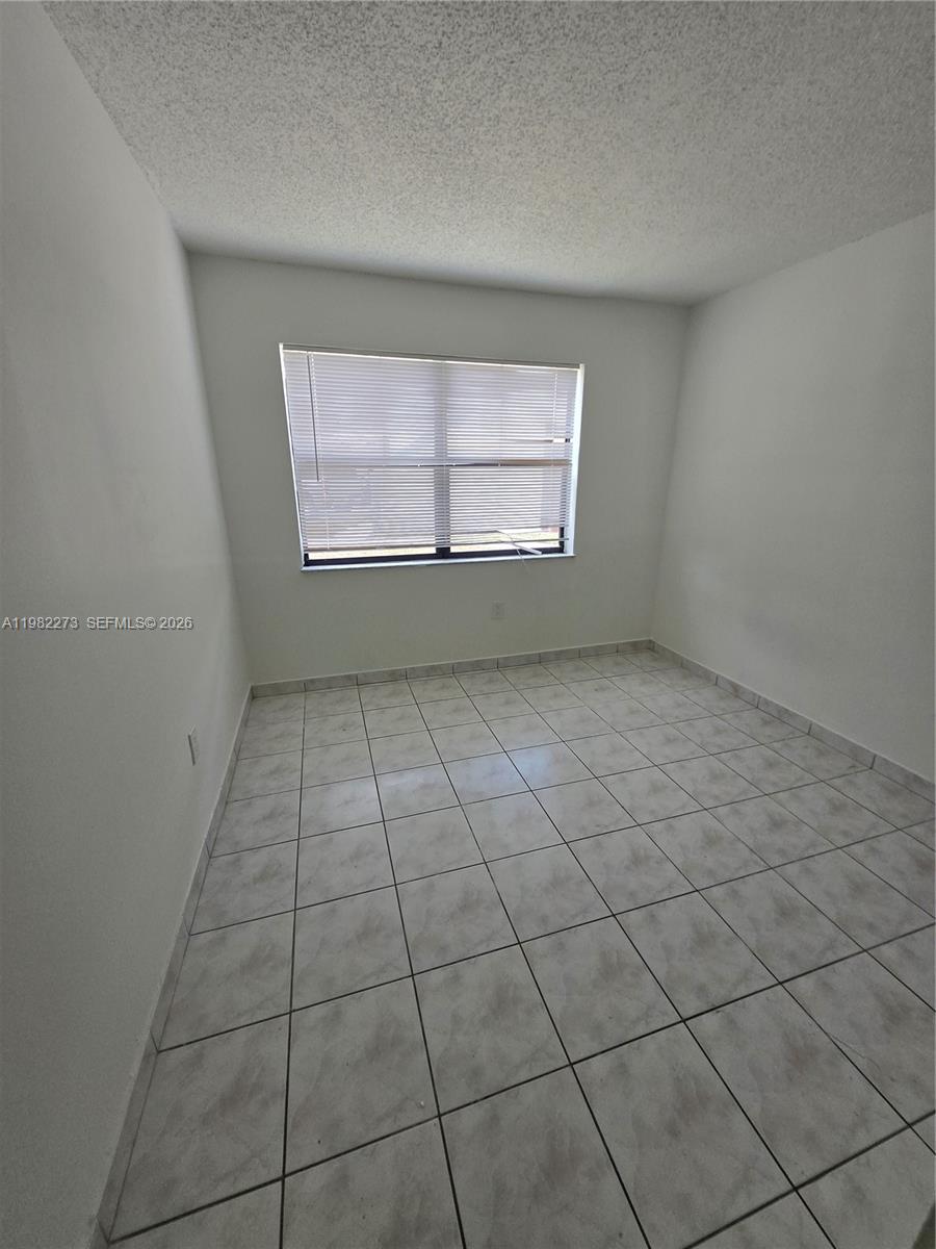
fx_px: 469
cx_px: 468
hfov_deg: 89.9
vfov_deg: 106.2
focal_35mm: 13
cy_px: 624
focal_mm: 1.7
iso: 40
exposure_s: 1/120
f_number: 2.2
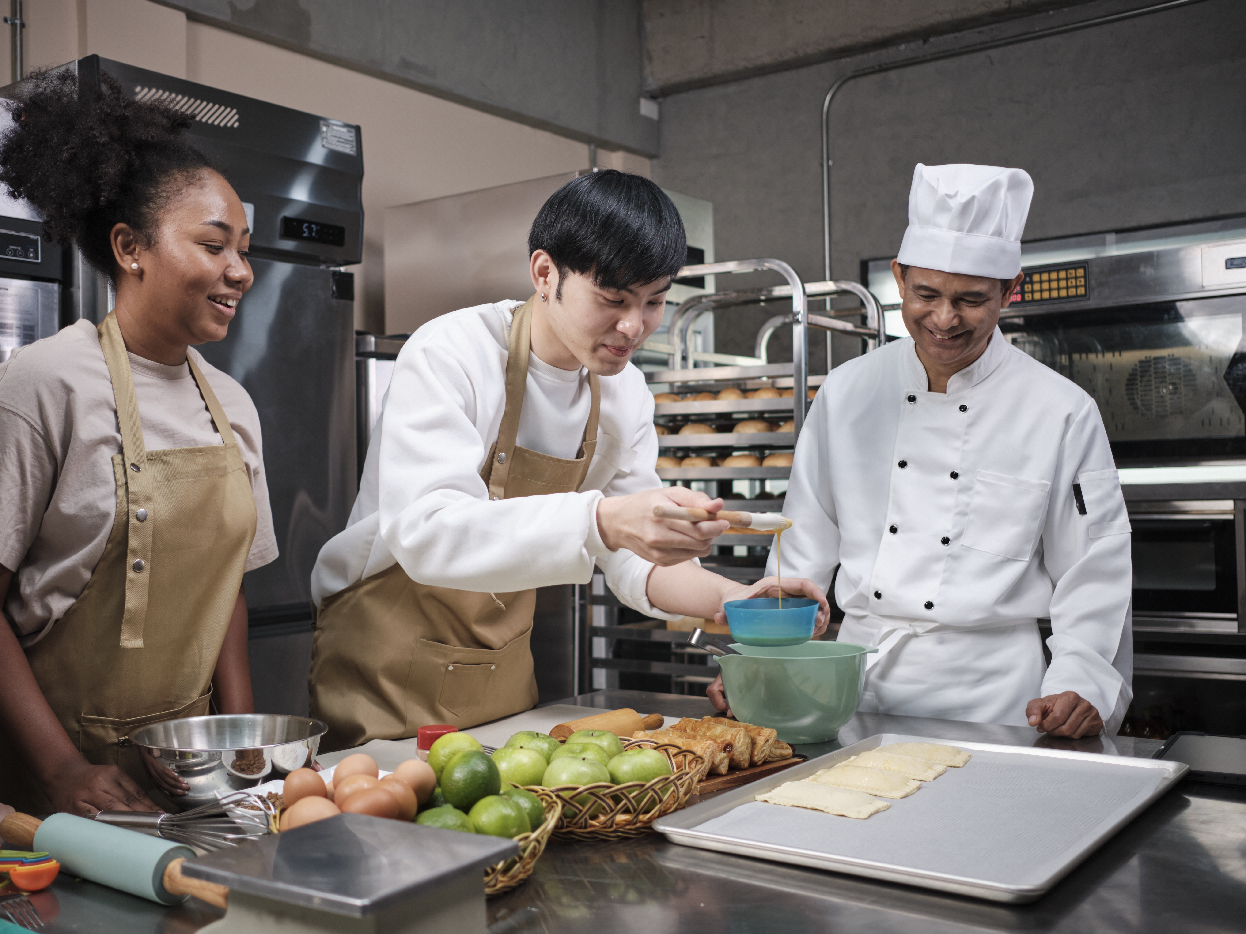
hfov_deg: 48.9
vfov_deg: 37.7
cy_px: 468
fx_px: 1368
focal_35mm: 38
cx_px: 554
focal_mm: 23
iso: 200
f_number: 2
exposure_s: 1/220
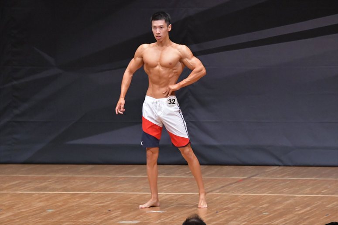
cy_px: 112
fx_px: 2675
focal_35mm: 285
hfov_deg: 7.2
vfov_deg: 4.8
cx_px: 169
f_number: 5.6
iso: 6400
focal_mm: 190
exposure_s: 1/400
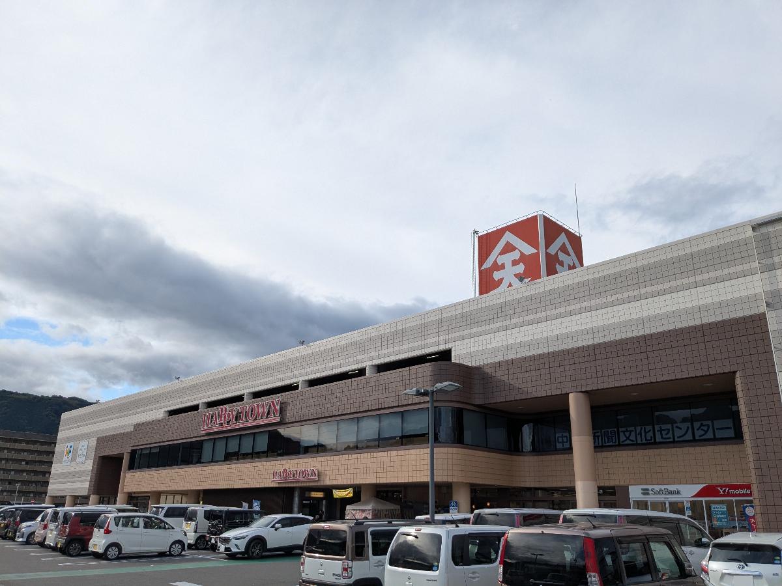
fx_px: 610
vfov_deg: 51.4
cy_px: 293
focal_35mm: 27
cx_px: 391
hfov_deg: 65.3
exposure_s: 1/3891
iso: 86
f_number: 1.73
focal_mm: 4.38
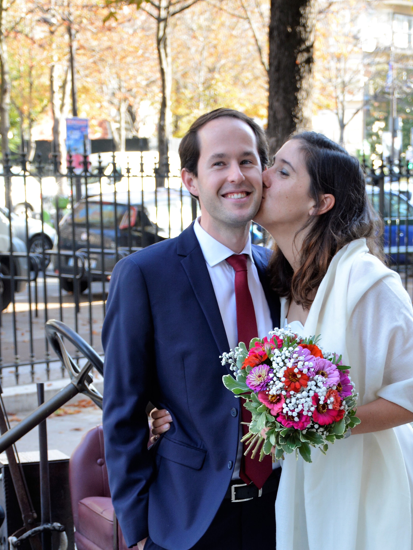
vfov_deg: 19.1
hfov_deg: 14.6
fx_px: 1607
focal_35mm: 101
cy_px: 484
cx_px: 303
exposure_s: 1/100
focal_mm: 38
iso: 400
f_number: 5
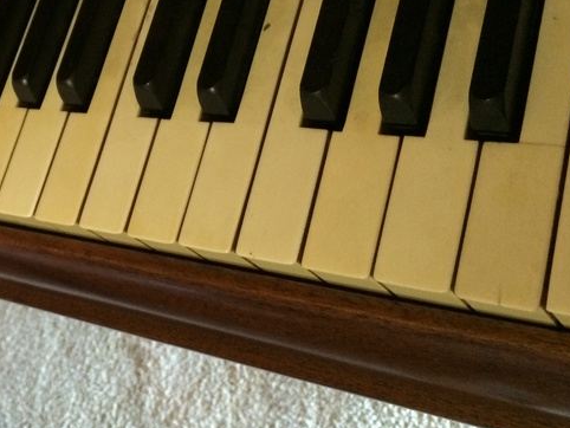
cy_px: 85
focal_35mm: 56
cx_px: 57
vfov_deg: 25.7
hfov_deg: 32.6
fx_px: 923
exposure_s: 1/15
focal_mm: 4.12
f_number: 2.2
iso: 400
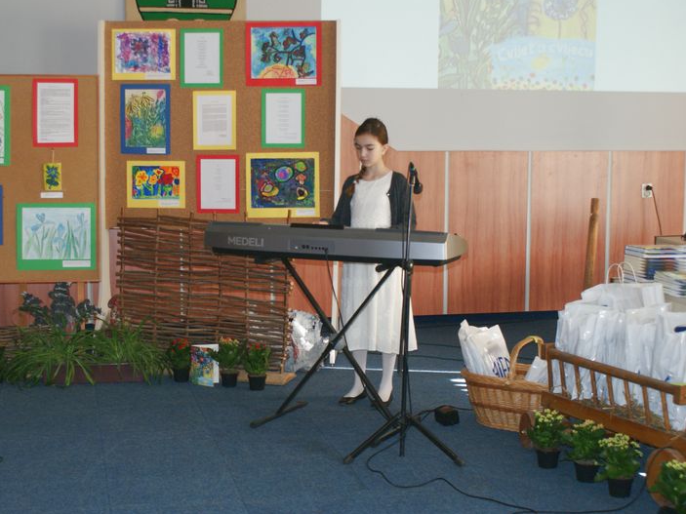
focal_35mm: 58
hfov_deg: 33.4
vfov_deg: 25.4
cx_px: 297
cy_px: 257
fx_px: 1140
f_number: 5.6
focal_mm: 35
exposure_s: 1/60
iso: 400
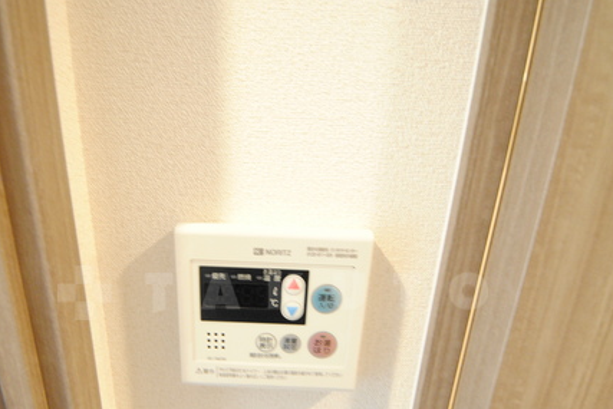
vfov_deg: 64.5
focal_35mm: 18
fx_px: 307
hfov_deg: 89.6
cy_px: 293
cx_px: 273
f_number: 4.5
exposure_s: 1/10
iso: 800
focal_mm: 8
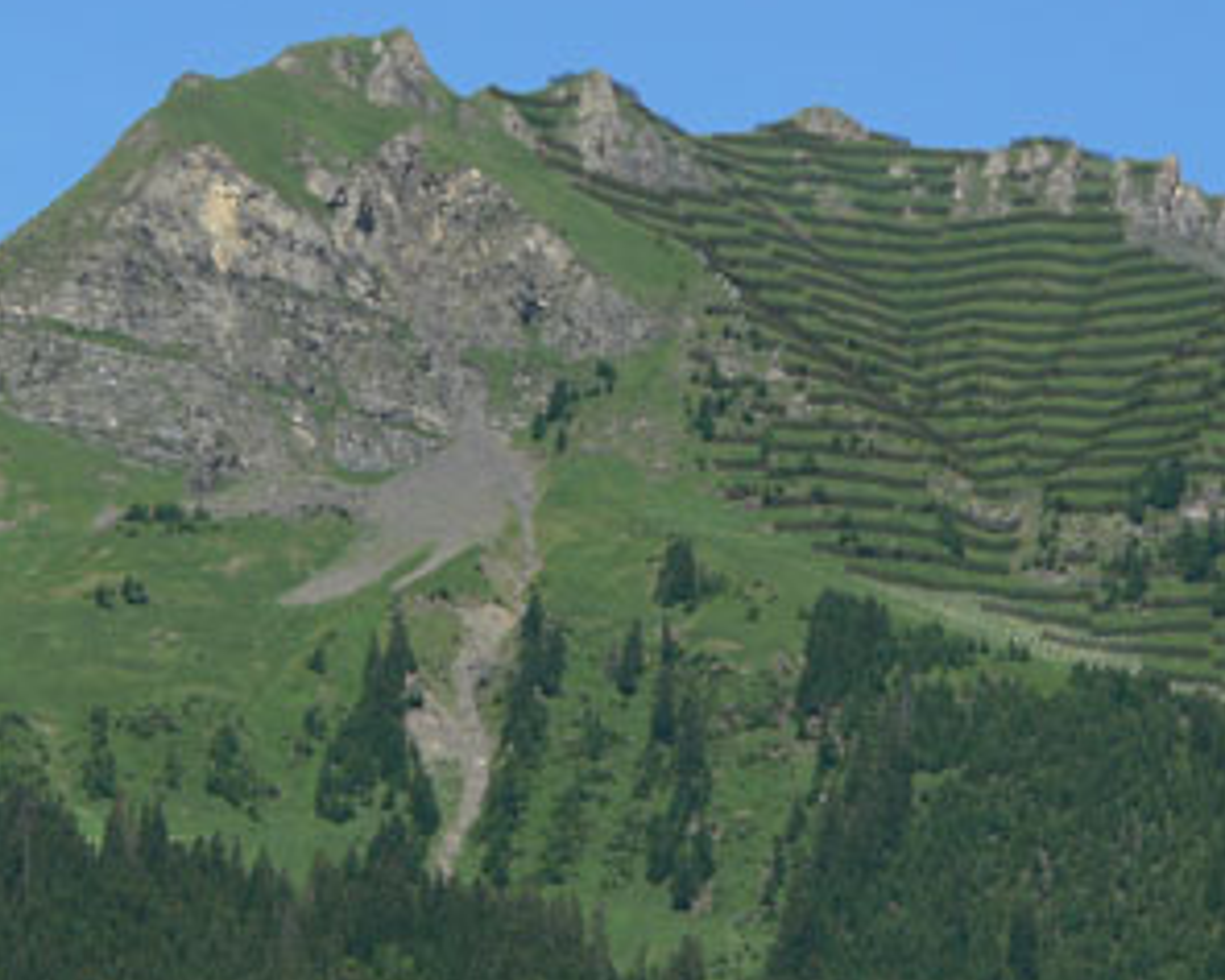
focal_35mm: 236
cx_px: 617
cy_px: 476
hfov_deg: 8.2
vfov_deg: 6.6
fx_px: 8559
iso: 80
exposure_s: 1/500
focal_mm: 26.5
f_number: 4.6
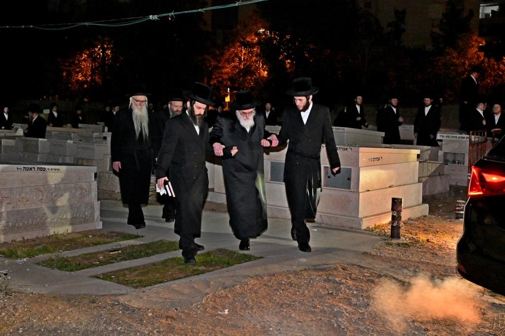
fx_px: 603
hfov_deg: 45.4
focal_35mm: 43
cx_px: 252
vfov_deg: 31.2
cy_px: 168
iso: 2000
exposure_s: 1/160
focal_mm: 29
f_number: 4
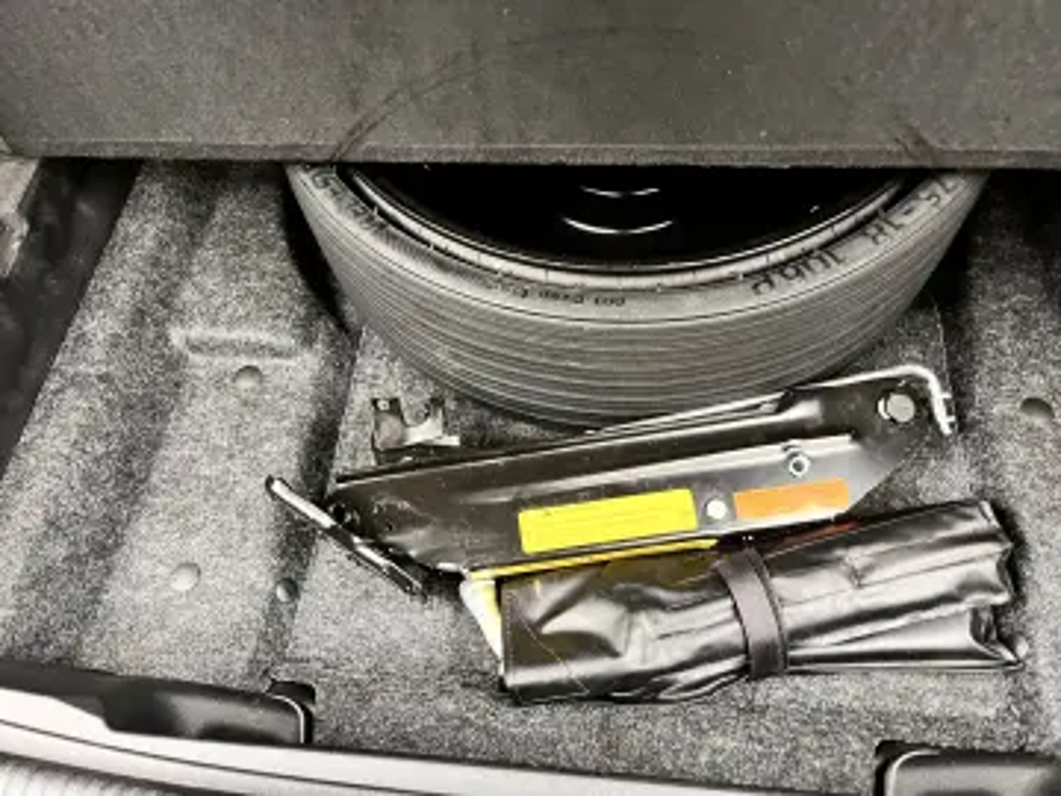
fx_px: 797
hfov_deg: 67.3
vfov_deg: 53.1
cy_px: 398
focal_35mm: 26
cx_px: 530
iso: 500
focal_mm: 5.1
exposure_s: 1/42
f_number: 1.6
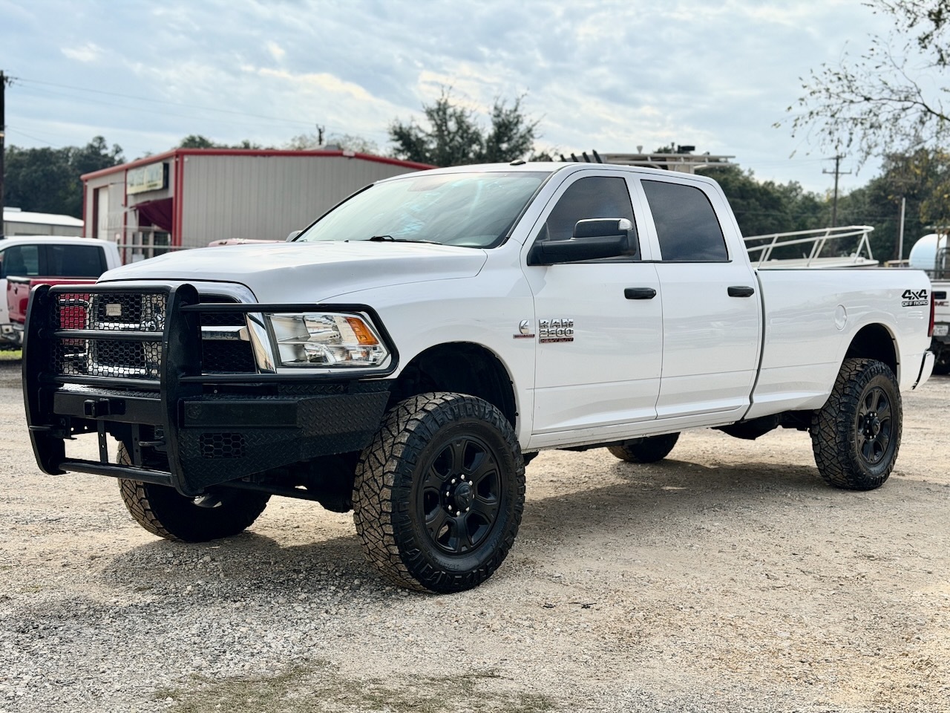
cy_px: 356
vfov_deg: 30.3
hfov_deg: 39.7
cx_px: 475
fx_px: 1317
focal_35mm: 48
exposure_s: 1/7874
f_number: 1.78
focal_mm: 6.76
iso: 80
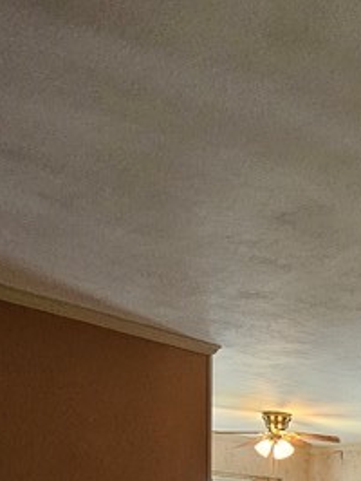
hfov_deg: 26.5
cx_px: 413
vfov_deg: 30.9
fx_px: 694
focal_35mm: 50
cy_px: 604
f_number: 2.2
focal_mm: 2.2
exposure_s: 1/30
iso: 500
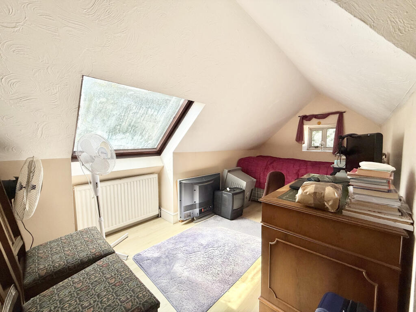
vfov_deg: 85.7
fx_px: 168
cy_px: 156
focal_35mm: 14
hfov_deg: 102.1
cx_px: 208
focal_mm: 2.22
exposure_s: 1/472
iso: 64
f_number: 2.2
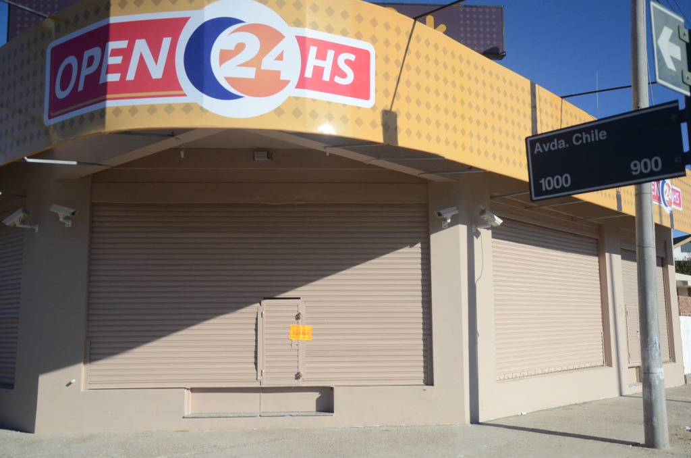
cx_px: 346
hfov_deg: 53.2
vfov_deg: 36.7
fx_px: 689
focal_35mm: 36
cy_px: 229
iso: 1100
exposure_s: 1/8000
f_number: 5.6
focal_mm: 24
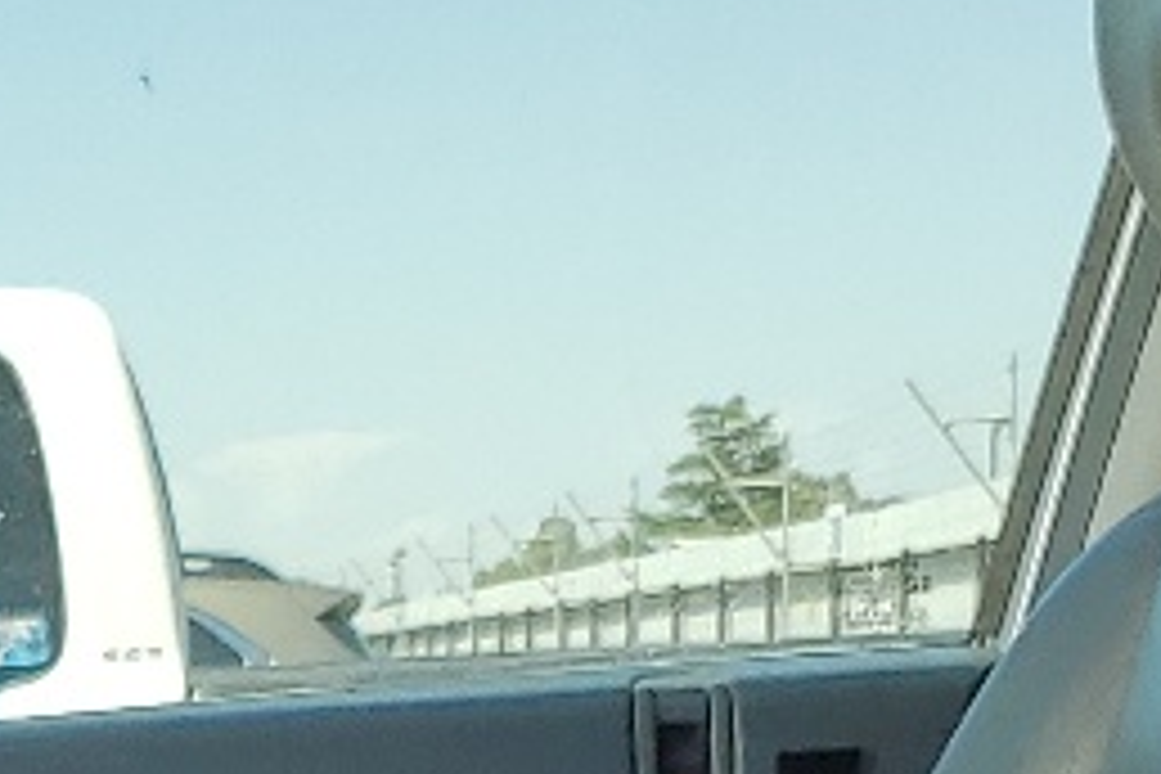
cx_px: -464
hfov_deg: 11.8
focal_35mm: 168
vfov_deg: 7.3
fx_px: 5418
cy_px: 2286
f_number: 1.5
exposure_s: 1/769
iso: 50
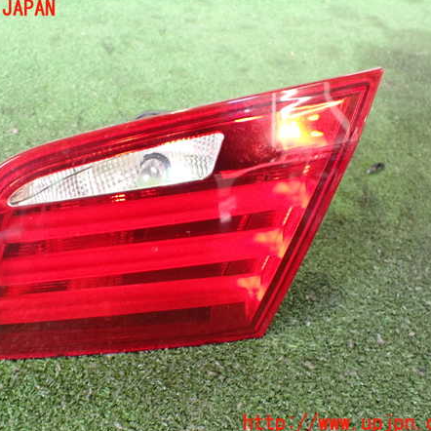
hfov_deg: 45.8
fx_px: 507
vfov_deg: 46.0
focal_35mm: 36
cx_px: 171
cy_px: 216
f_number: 2.3
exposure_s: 1/30
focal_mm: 5.4
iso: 800
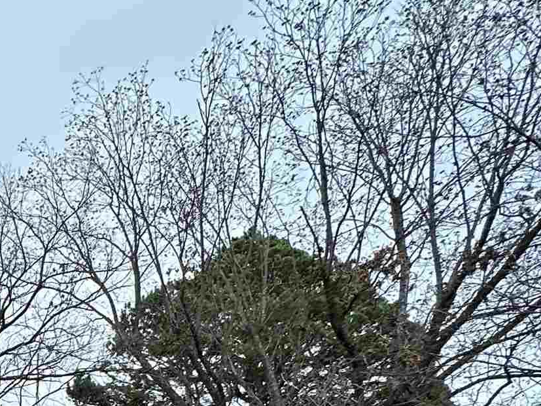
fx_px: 813
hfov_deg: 23.4
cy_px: 648
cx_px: -385
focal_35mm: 52
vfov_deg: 22.0
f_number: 2.2
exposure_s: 1/205
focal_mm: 2.22
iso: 40
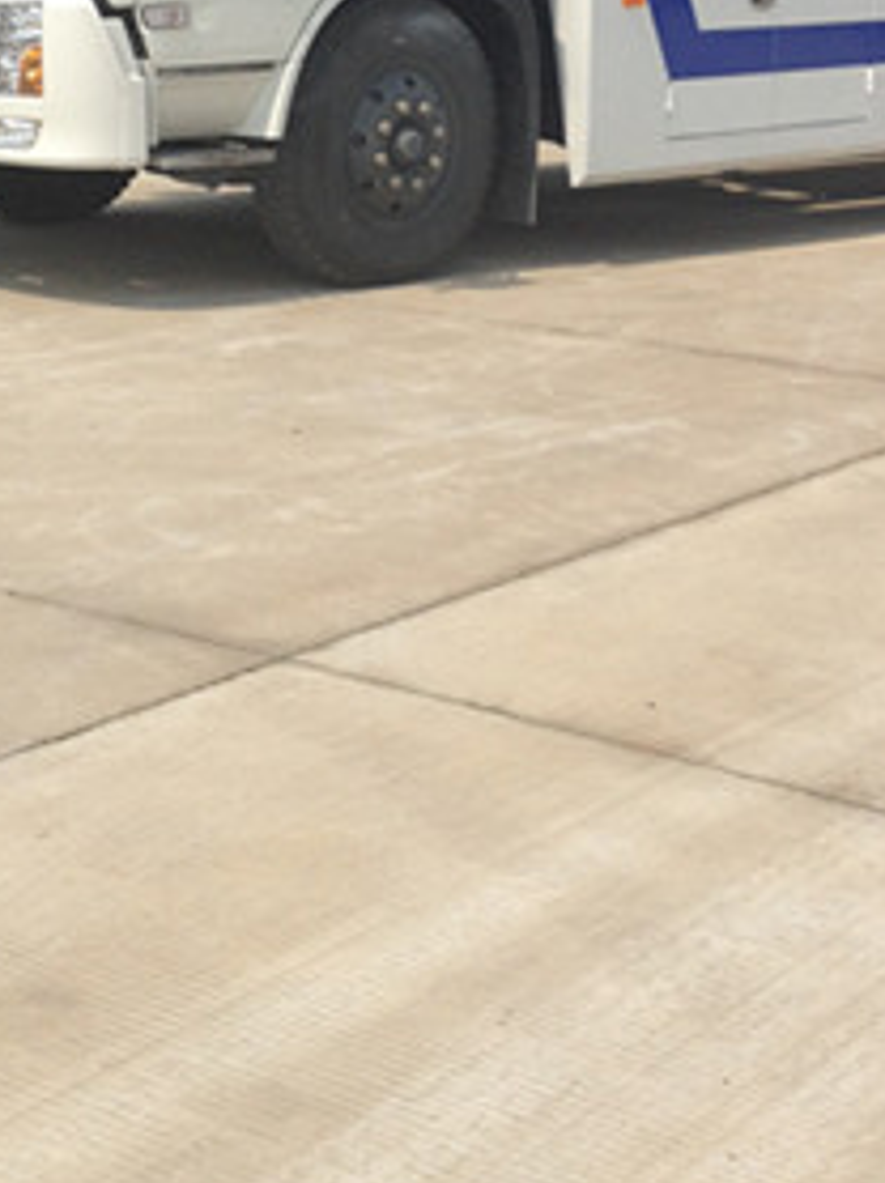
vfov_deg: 23.0
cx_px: 528
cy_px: 243
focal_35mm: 84
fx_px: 2868
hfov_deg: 17.5
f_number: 2.4
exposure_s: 1/2762
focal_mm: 4.28
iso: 50
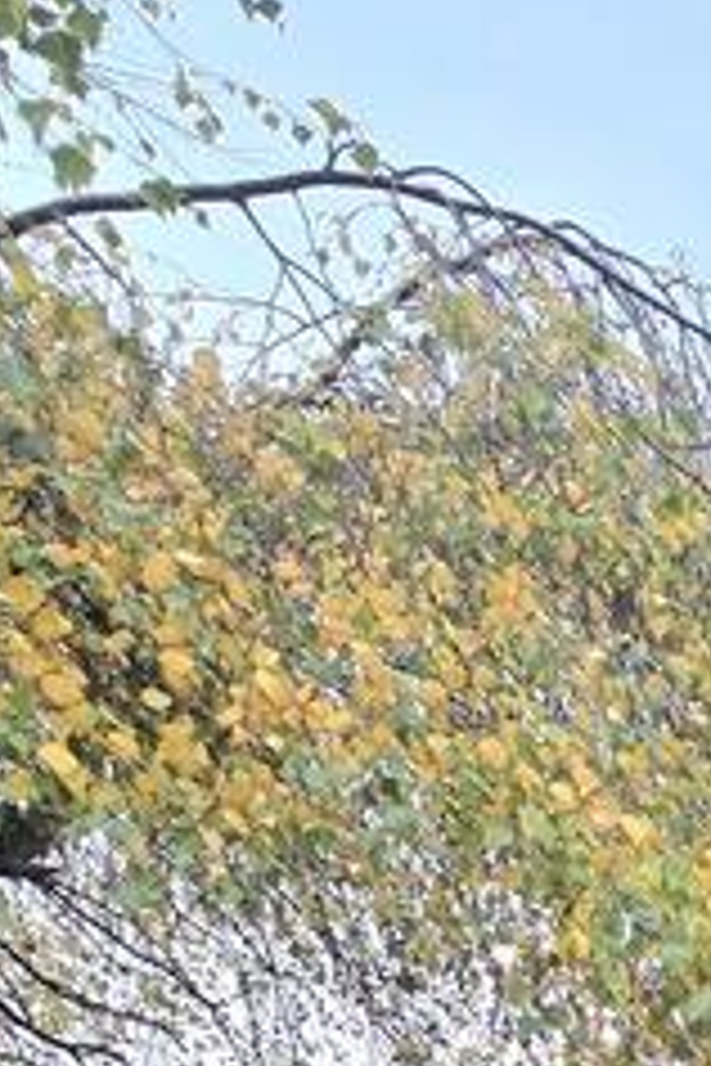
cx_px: 1616
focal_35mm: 57
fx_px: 1688
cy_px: 1421
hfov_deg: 15.6
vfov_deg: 28.2
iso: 50
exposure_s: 1/435
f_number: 2.2
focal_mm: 2.2
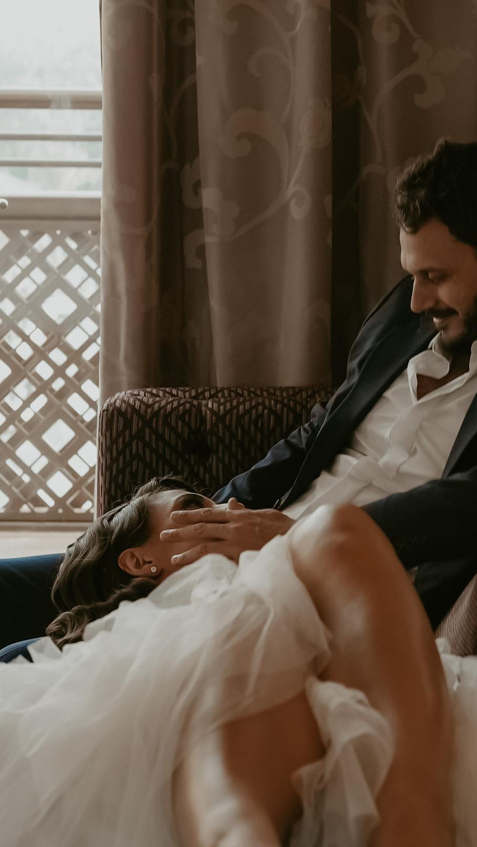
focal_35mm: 93
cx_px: 381
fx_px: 2090
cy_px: 416
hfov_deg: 13.0
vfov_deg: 22.9
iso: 640
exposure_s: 1/160
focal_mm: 35
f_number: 3.5
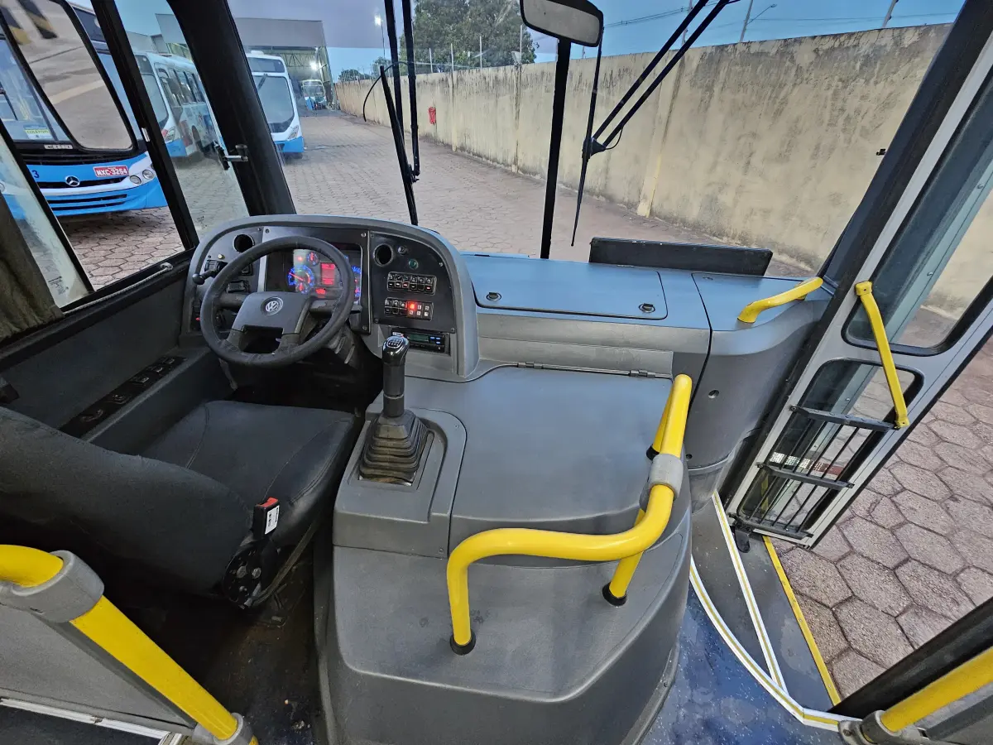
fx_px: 373
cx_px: 496
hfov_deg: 106.2
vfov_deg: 89.9
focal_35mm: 13
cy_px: 372
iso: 640
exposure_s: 1/24
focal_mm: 2.2
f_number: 2.2
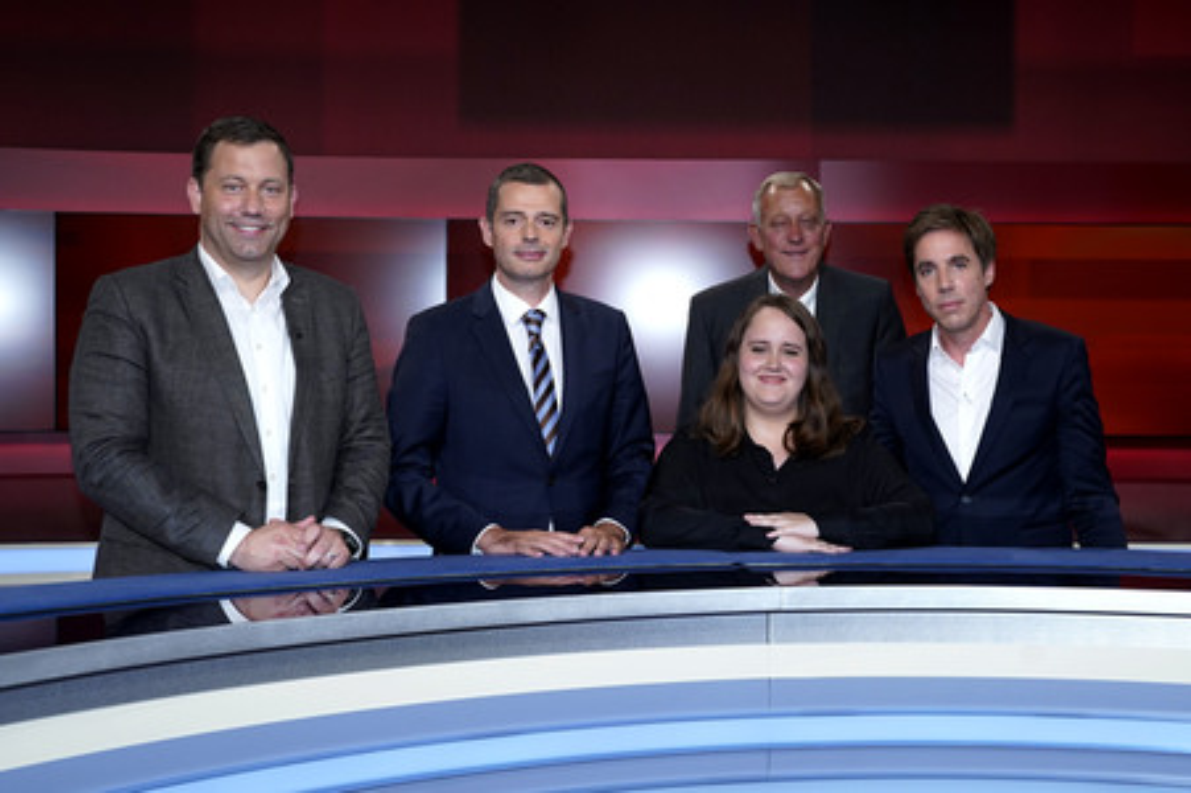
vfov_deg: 32.6
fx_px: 1355
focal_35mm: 41
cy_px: 396
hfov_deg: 47.4
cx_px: 596
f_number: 5
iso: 1600
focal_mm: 41
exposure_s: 1/160
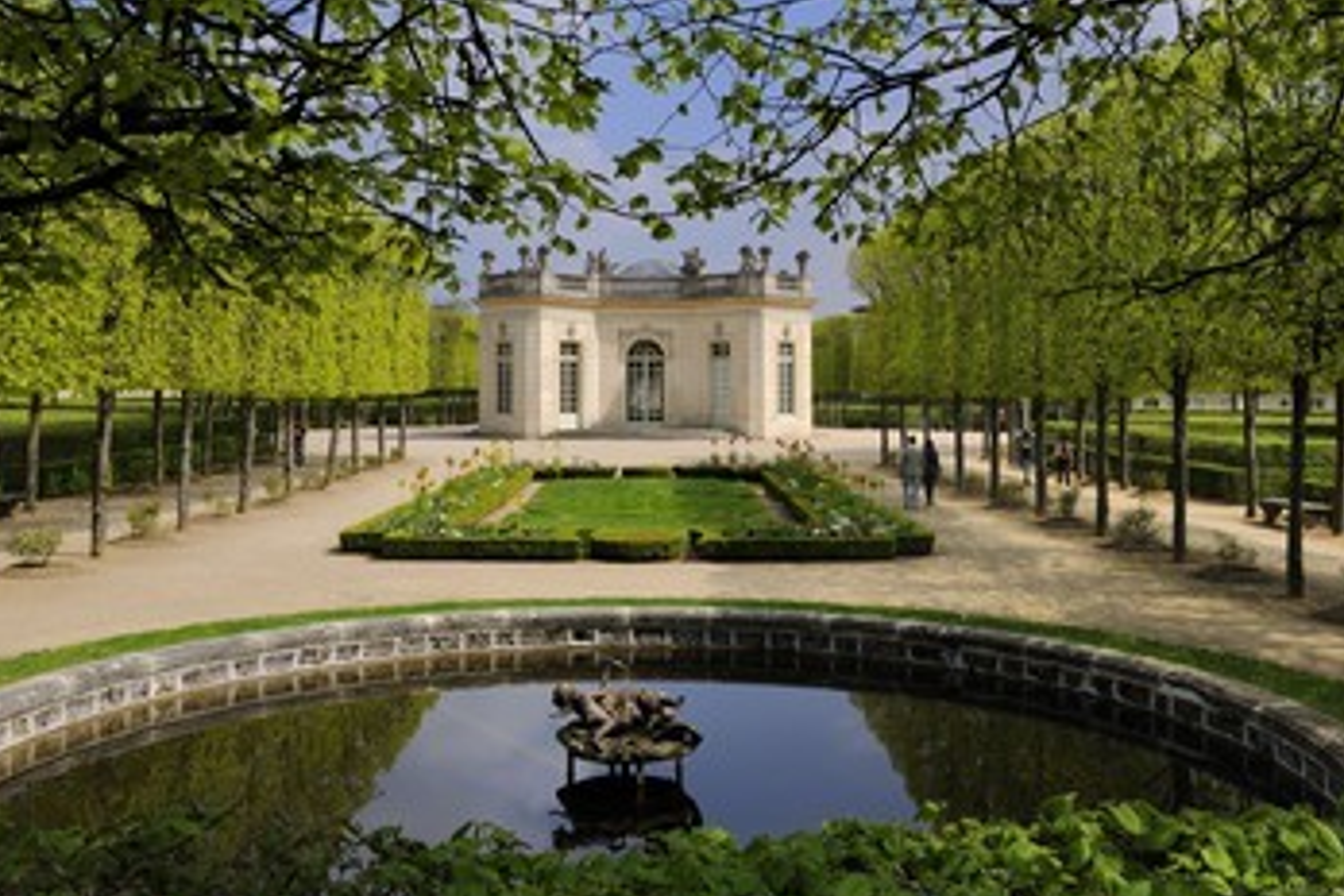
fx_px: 1307
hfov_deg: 54.4
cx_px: 645
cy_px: 382
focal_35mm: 35
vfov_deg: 37.8
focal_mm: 29
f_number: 9
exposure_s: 1/160
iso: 100
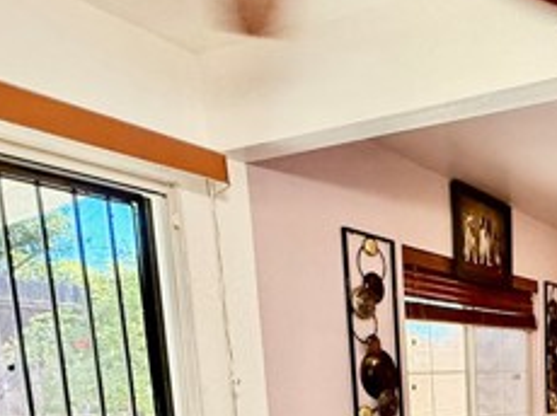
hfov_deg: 40.9
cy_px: 464
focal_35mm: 39
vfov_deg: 32.1
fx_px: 627
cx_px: 574
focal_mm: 2.22
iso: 500
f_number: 2.2
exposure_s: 1/59
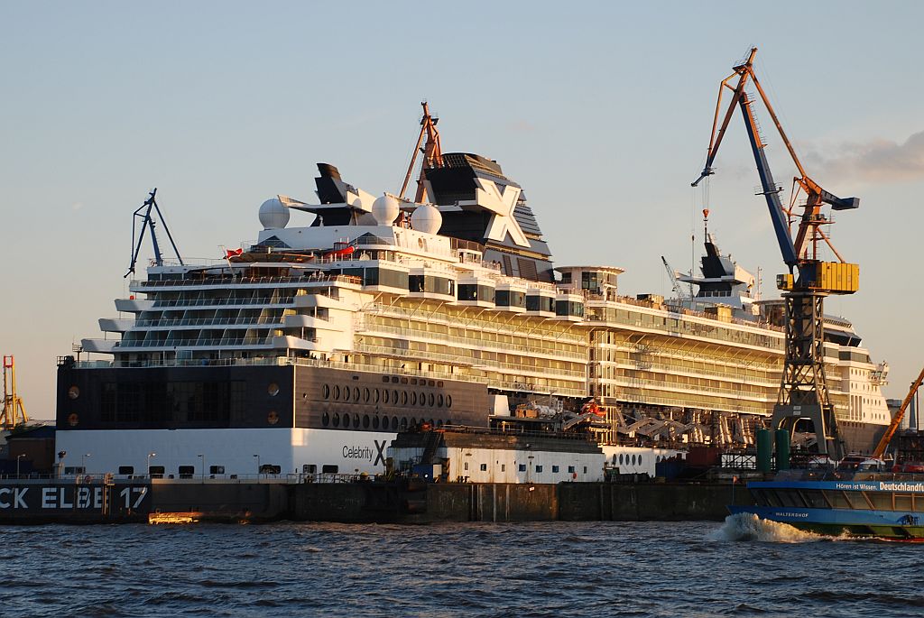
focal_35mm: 87
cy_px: 309
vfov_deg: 15.7
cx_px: 462
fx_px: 2235
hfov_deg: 23.4
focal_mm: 58
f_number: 5.3
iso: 100
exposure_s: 1/125
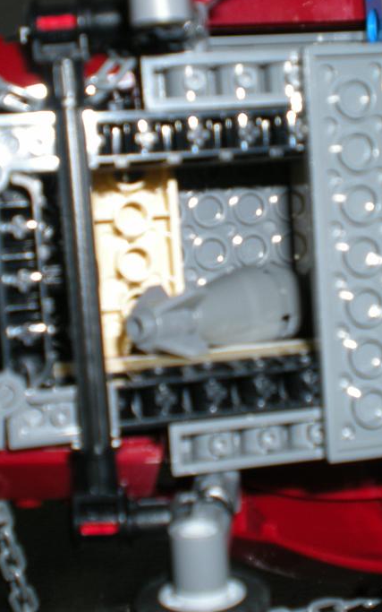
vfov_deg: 32.5
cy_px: 306
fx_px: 1049
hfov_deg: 20.6
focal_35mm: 63
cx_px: 239
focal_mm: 7.4
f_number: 3.5
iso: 64
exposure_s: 1/60
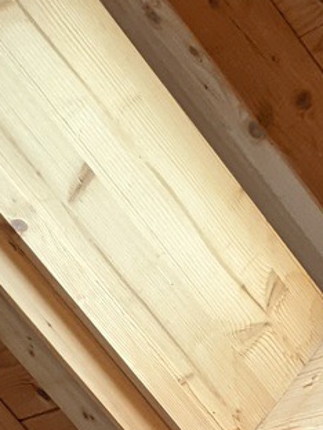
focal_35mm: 166
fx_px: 2065
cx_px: 490
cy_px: 930
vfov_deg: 10.6
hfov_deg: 8.7
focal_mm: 4.38
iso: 90
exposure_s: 1/49.9
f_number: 1.73
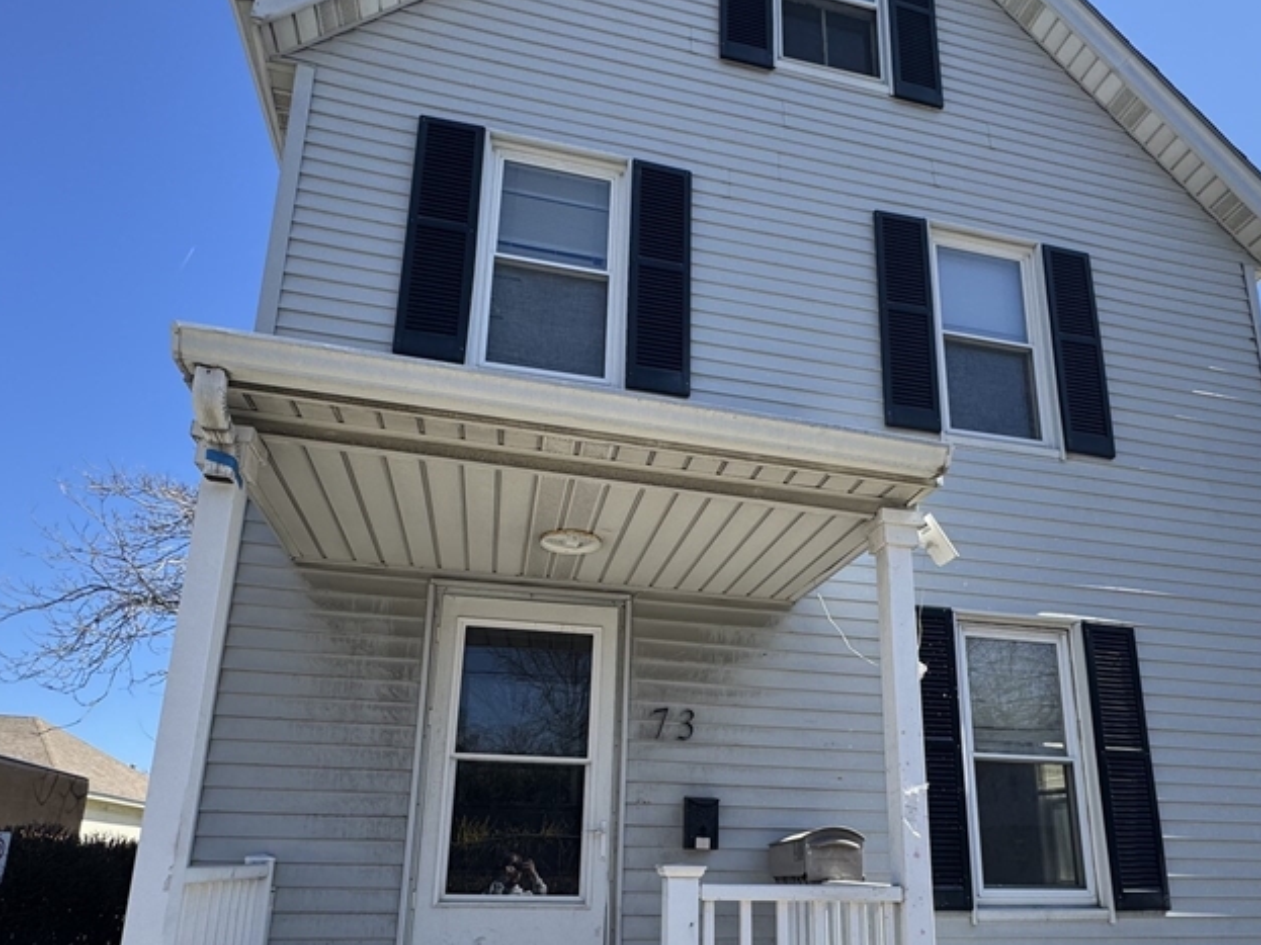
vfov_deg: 57.1
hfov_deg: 73.8
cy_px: 656
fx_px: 838
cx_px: 686
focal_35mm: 23
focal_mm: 2.22
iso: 40
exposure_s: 1/868
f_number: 2.2
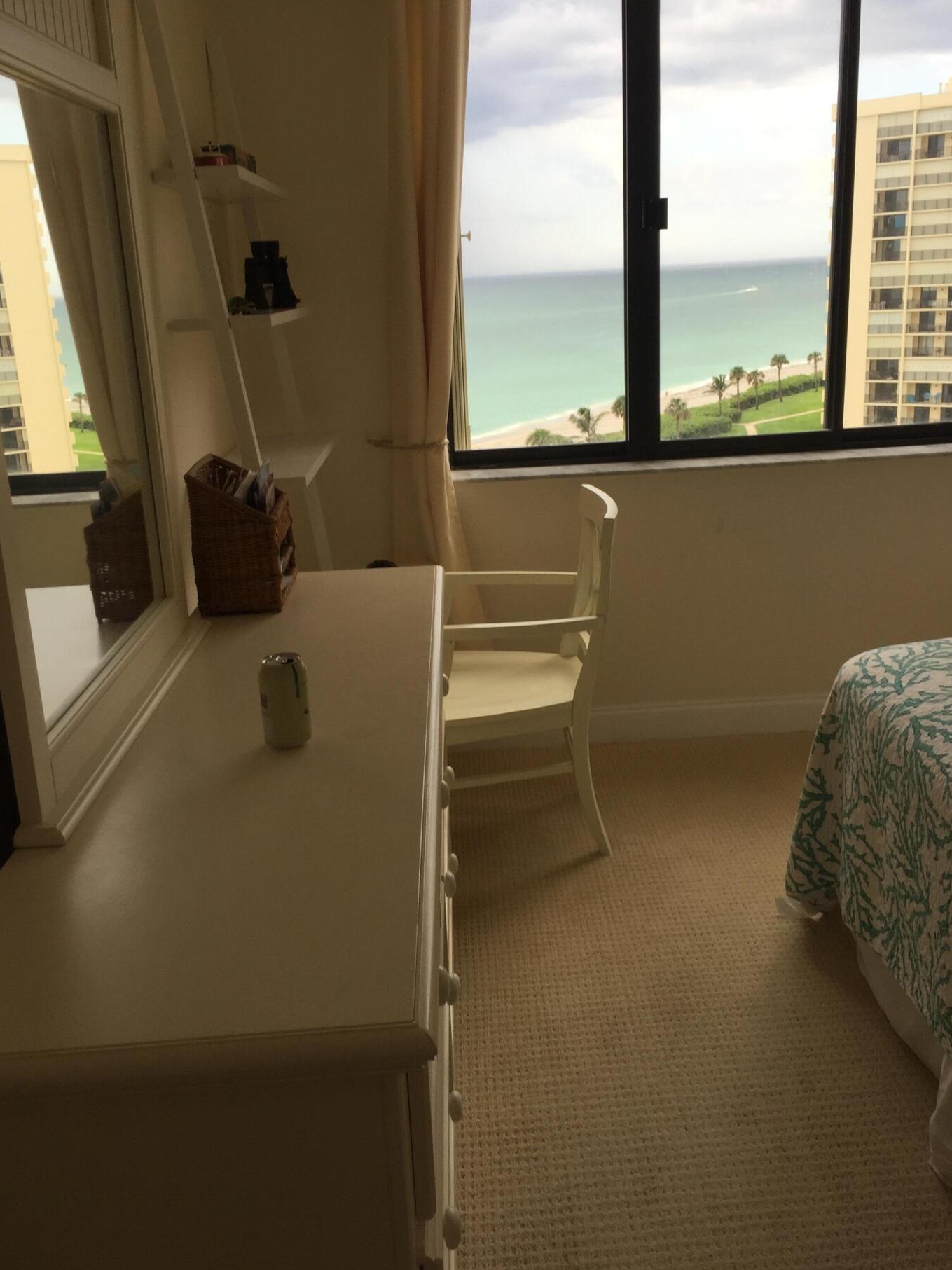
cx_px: 504
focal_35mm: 32
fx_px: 1174
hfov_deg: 44.1
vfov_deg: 56.8
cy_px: 595
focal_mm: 4.15
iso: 32
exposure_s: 1/226
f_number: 2.2
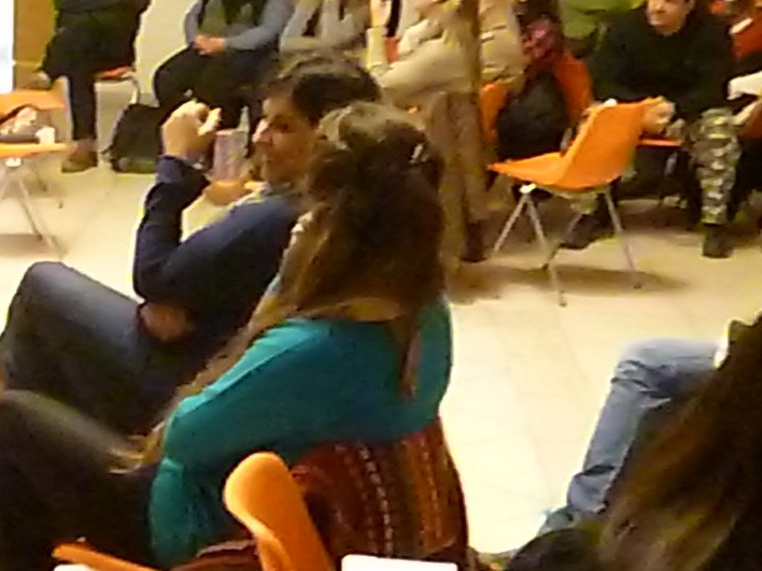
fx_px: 1783
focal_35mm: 81
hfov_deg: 23.1
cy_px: 196
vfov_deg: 18.2
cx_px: -4
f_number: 3.1
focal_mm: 5
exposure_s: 1/60
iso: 3200
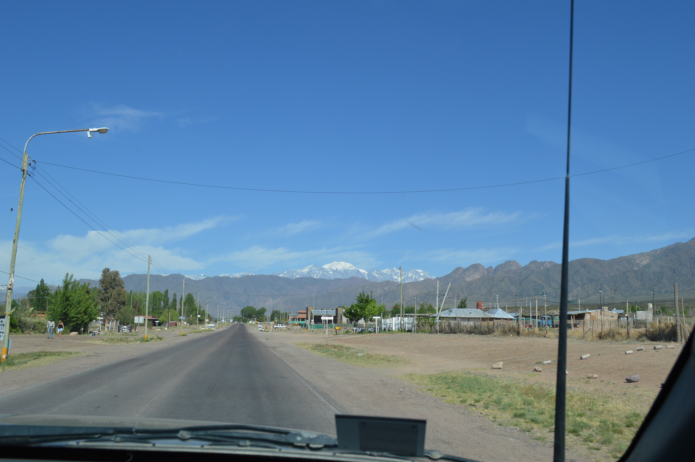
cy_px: 231
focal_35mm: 33
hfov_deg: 57.3
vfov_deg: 39.9
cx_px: 348
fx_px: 637
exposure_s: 1/320
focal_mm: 22
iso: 100
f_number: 9
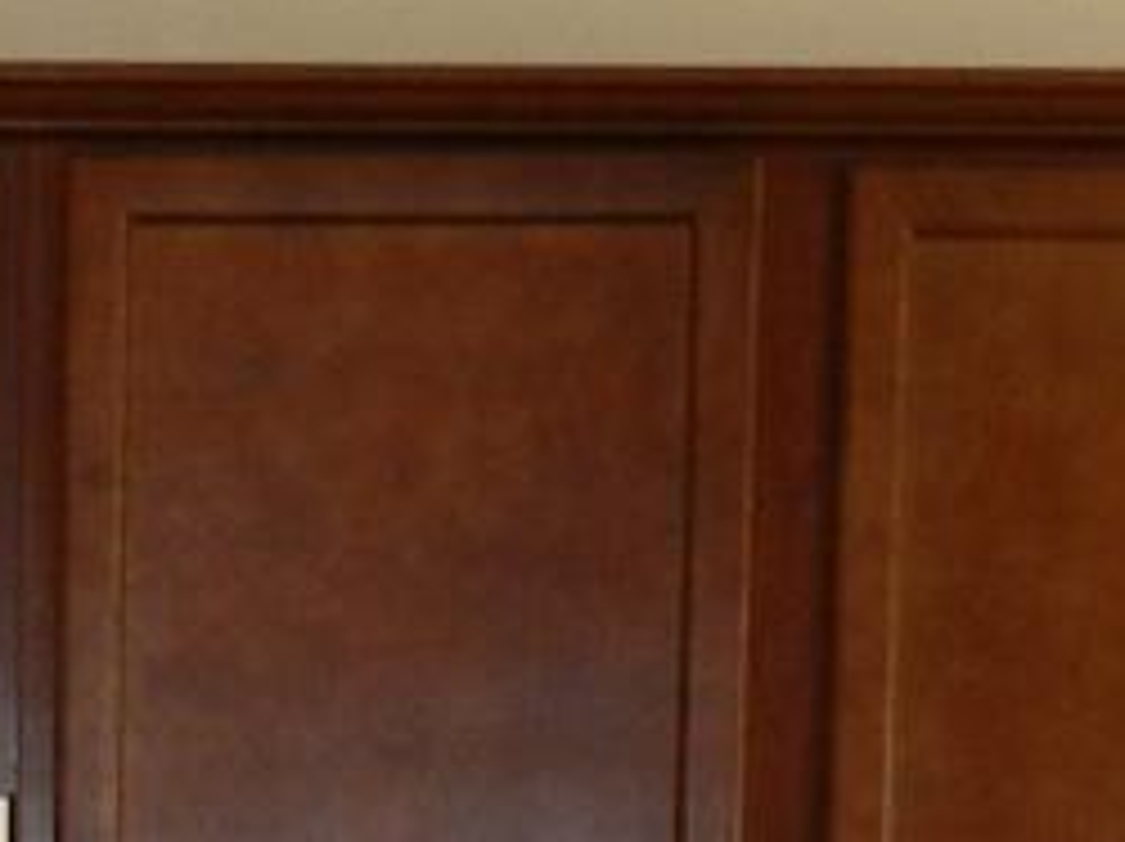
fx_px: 6234
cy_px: 2148
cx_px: -135
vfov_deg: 7.2
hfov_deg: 10.2
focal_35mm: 192
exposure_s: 1/30
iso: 200
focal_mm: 5.6
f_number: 3.7
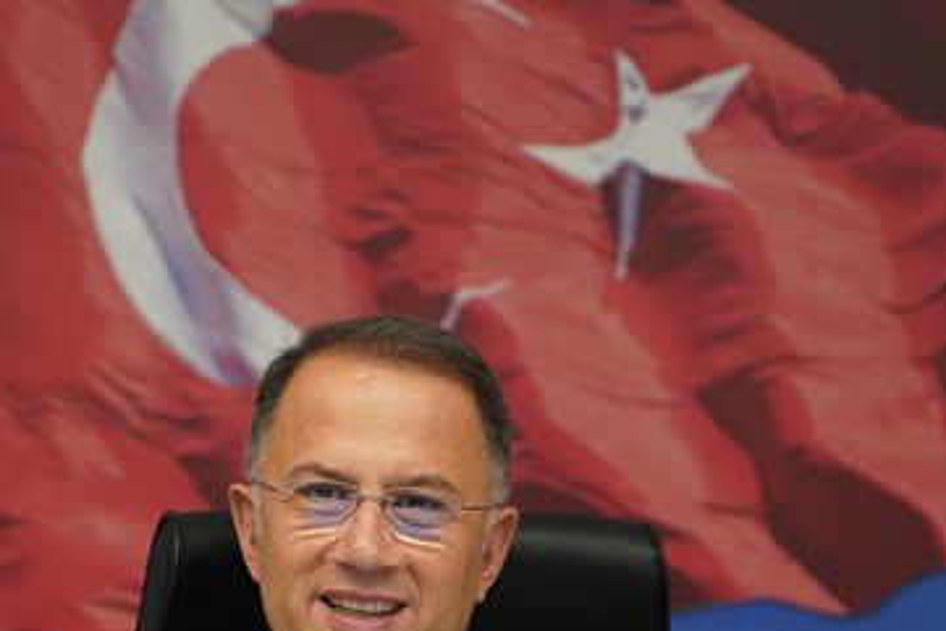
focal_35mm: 498
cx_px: 367
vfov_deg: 2.8
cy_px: 440
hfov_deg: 4.1
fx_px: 13091
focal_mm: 200
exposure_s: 1/250
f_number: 2.8
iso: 1250
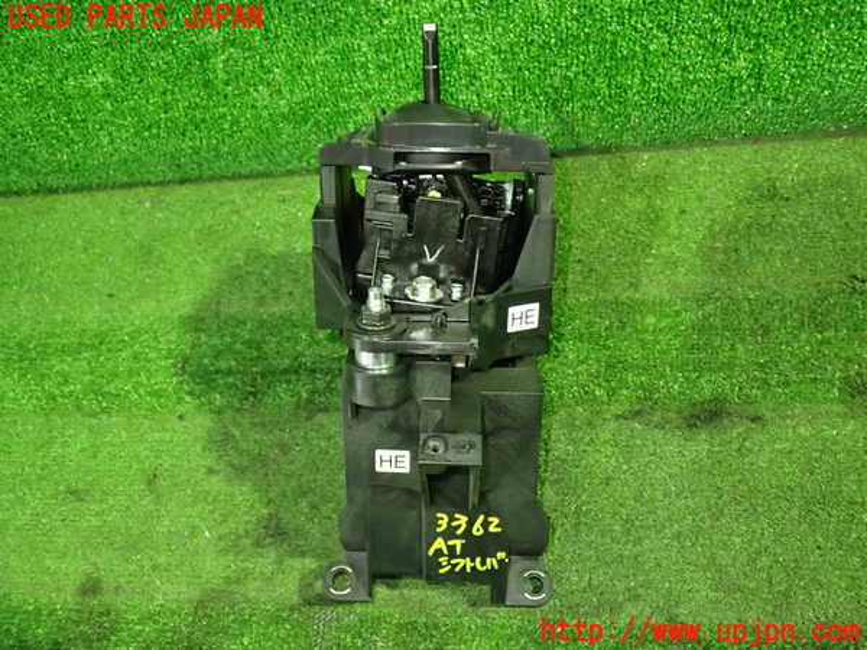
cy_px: 325
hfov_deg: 60.0
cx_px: 434
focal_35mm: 30
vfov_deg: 46.8
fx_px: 751
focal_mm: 5.4
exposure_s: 1/30
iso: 800
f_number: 2.3
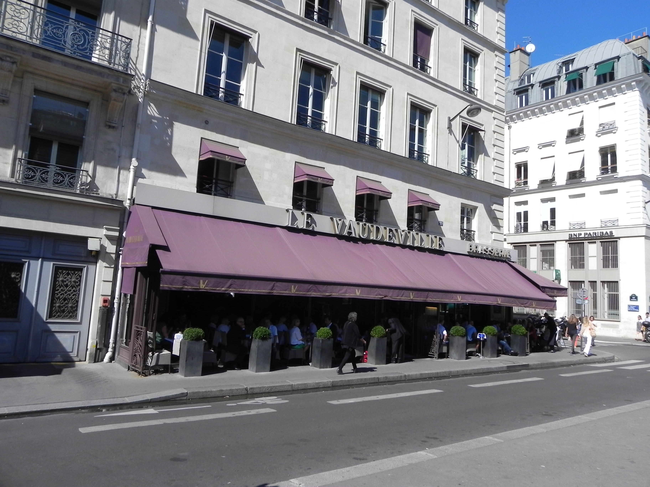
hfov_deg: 67.3
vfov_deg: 53.1
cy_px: 244
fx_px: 488
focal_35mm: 26
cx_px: 325
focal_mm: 4.6
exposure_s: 1/460
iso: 160
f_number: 7.1
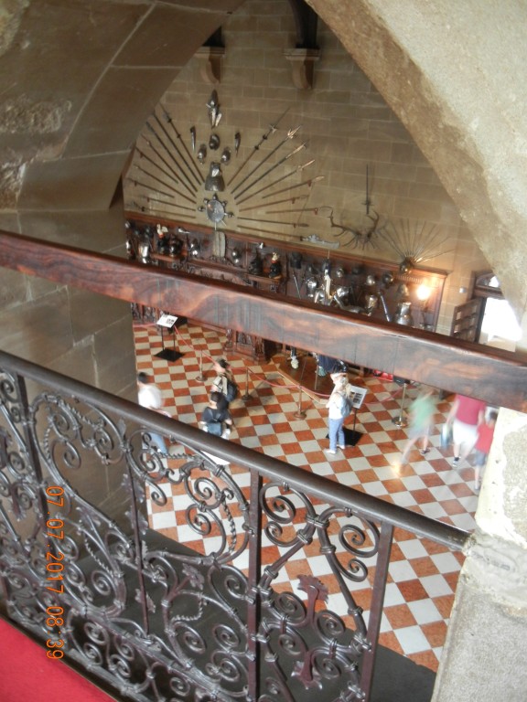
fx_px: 609
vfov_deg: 60.0
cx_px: 264
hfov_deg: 46.8
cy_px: 351
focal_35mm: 30
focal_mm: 5.4
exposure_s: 1/4.5
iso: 400
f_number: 3.5
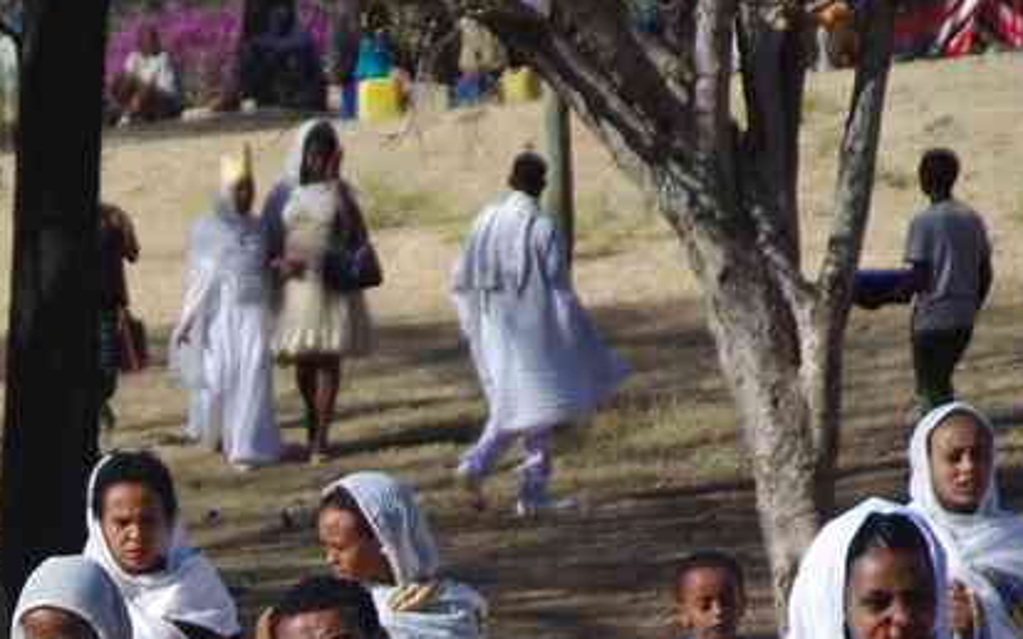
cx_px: -128
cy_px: 659
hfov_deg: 4.7
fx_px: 12377
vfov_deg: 3.0
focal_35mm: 444
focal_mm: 120
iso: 400
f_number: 9
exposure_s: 1/200
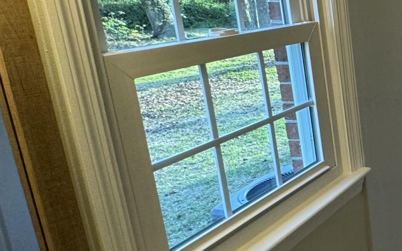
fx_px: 504
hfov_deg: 27.5
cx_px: 620
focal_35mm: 46
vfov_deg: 27.8
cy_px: 85
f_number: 2.2
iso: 125
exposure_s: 1/120
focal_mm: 2.22
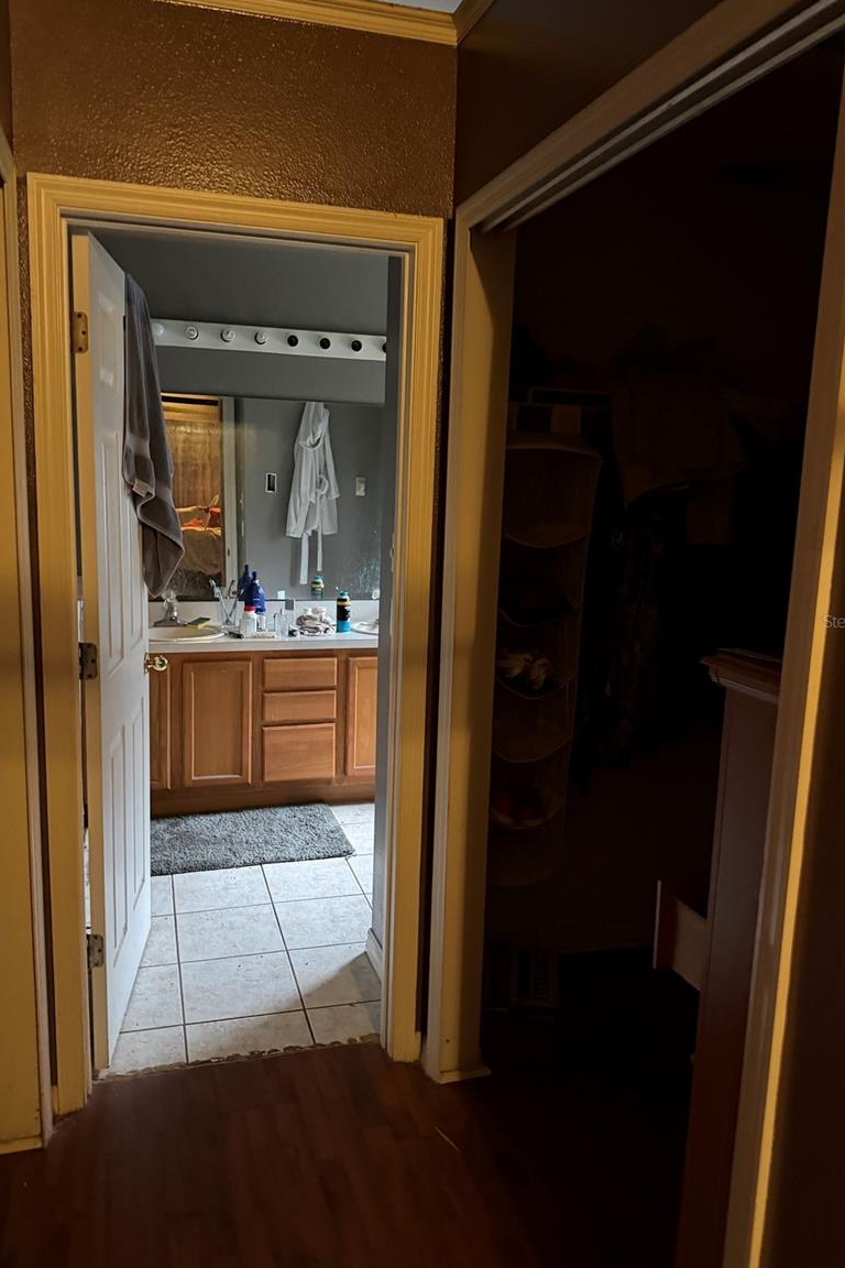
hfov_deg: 49.5
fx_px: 915
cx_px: 406
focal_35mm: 26
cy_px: 621
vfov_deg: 69.4
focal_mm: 6.76
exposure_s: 1/30
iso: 1250
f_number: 1.78
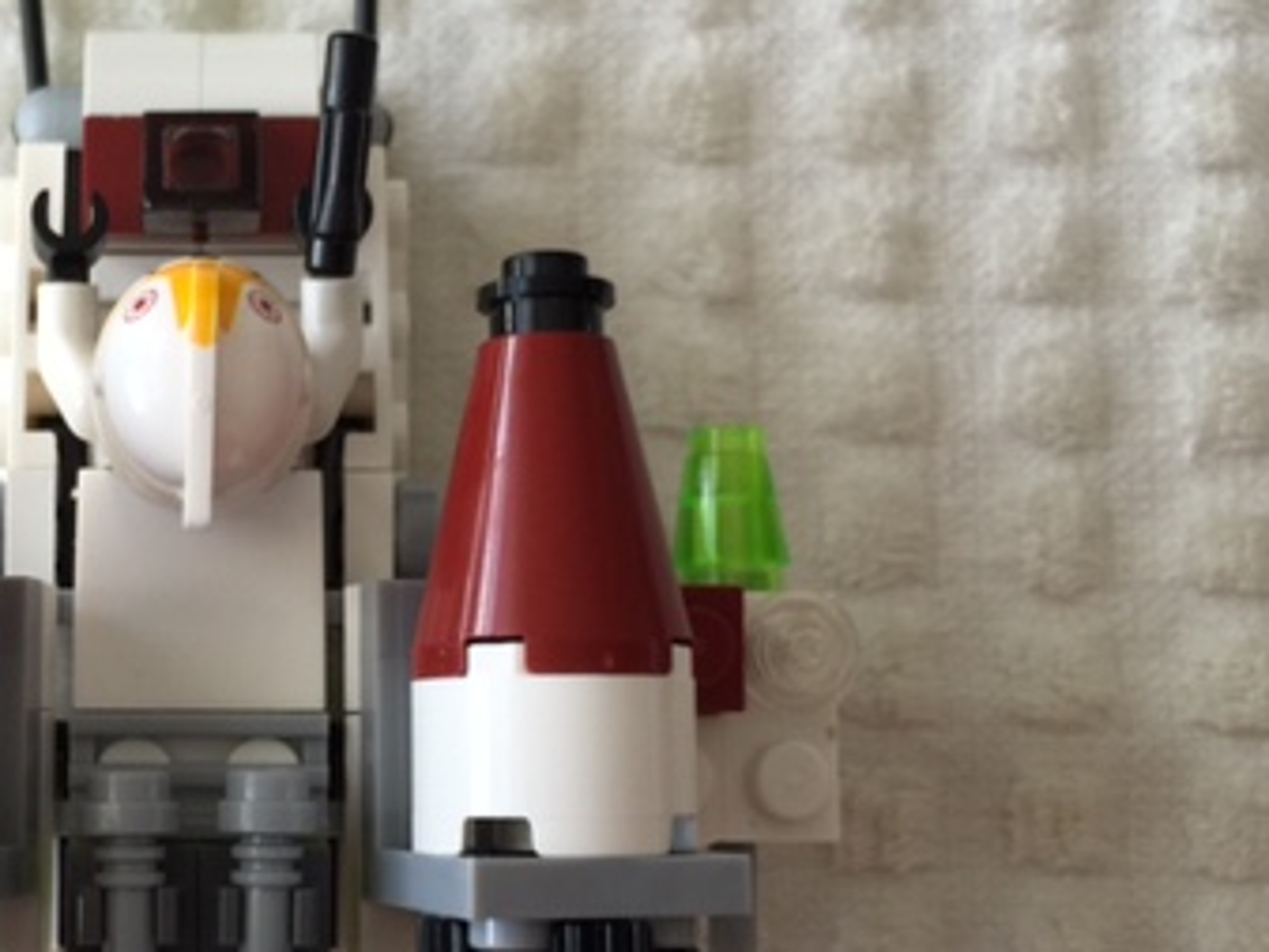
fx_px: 2017
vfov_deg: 26.4
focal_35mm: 55
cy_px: 628
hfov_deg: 33.7
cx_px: 226
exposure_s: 1/30
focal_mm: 4.15
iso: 32
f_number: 2.2
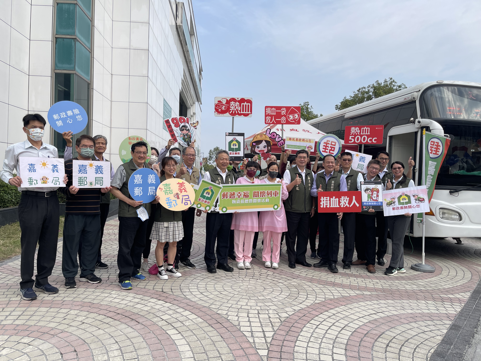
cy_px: 180
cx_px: 240
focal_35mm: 25
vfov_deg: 54.9
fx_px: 347
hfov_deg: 69.4
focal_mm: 5.1
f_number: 1.6
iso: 32
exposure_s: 1/2488
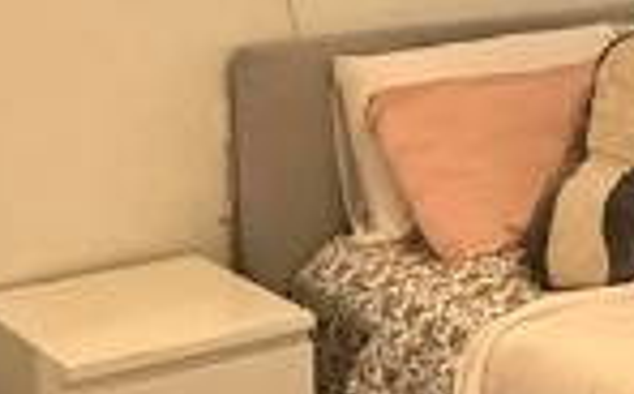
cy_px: -39
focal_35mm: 103
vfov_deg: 12.4
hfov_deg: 18.3
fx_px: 1777
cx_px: 904
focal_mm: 2.22
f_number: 2.2
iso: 250
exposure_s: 1/120
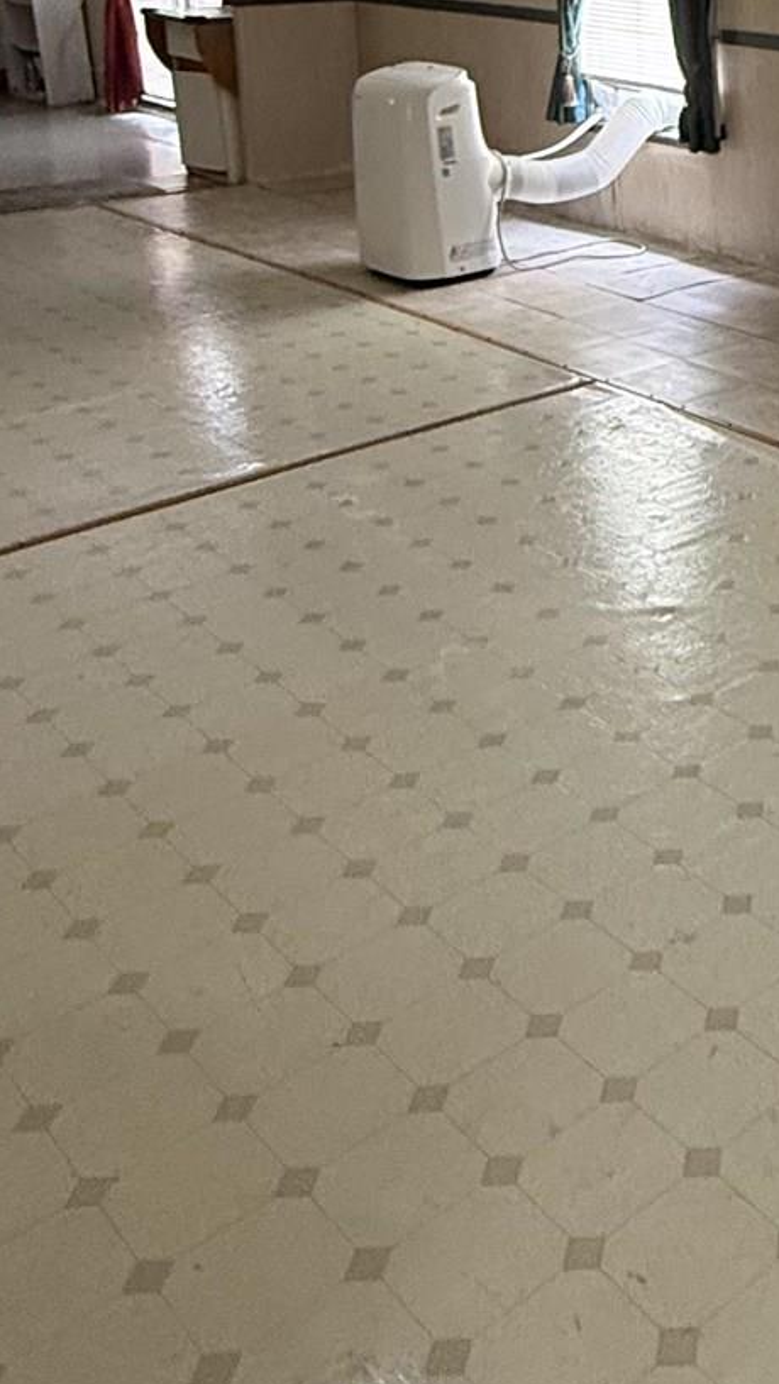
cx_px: 989
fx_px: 1578
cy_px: 215
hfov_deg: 24.5
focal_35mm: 43
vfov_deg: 44.3
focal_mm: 2.22
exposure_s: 1/60
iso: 400
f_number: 2.2
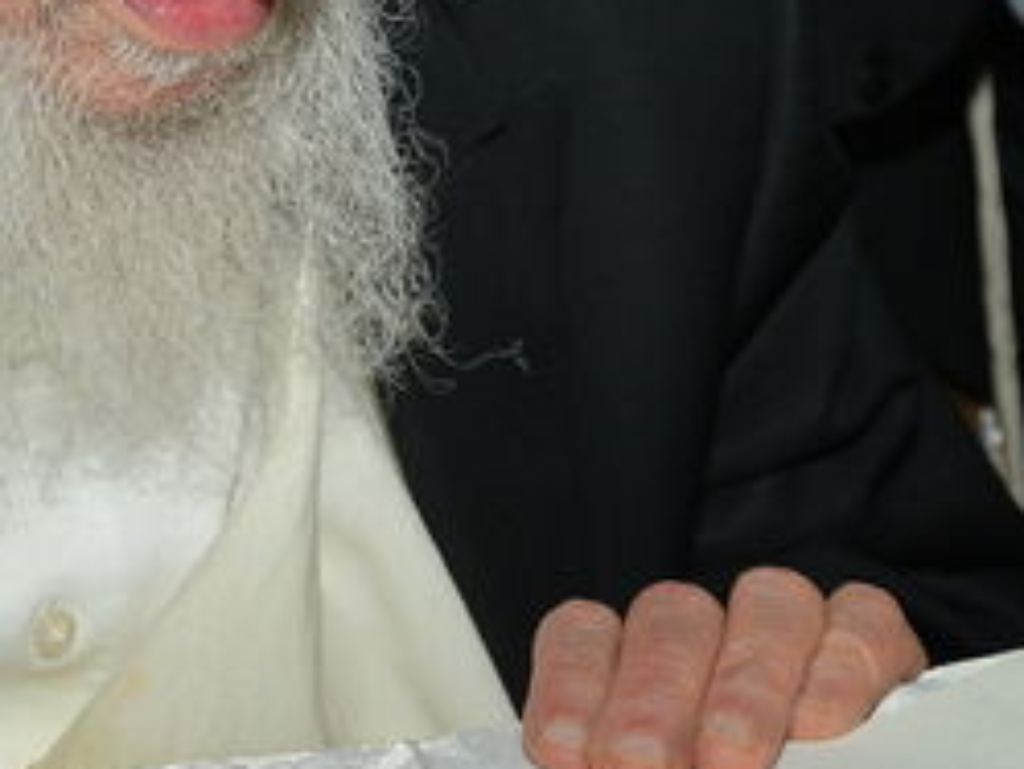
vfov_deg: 12.5
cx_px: -234
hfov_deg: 16.9
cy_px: -485
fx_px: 3285
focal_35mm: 111
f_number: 5
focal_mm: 24
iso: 500
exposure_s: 1/160
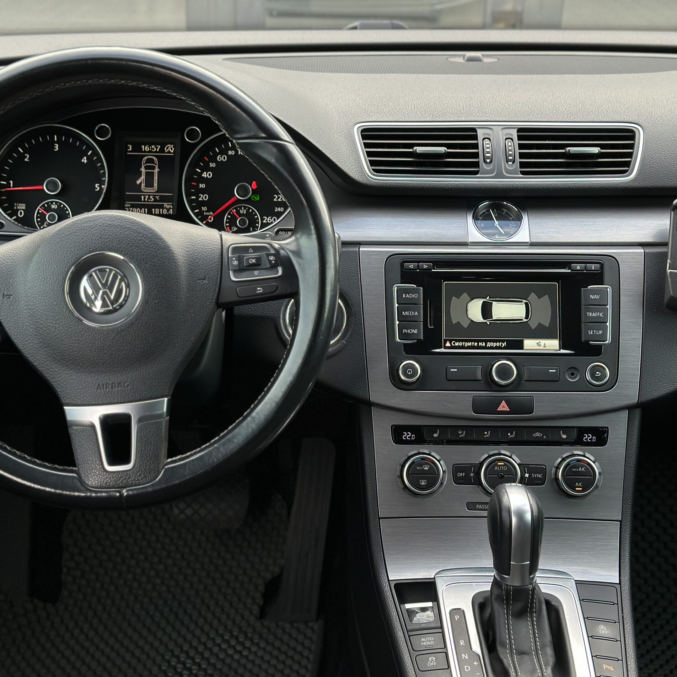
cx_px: 296
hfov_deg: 30.0
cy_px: 337
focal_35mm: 57
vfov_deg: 30.0
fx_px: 1261
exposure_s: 1/150
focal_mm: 6.86
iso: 100
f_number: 1.78
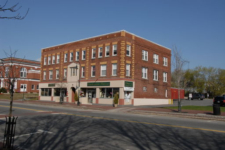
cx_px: 112
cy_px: 75
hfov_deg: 57.2
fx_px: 206
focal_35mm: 33
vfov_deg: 40.0
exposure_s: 1/640
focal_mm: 22
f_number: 13
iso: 400
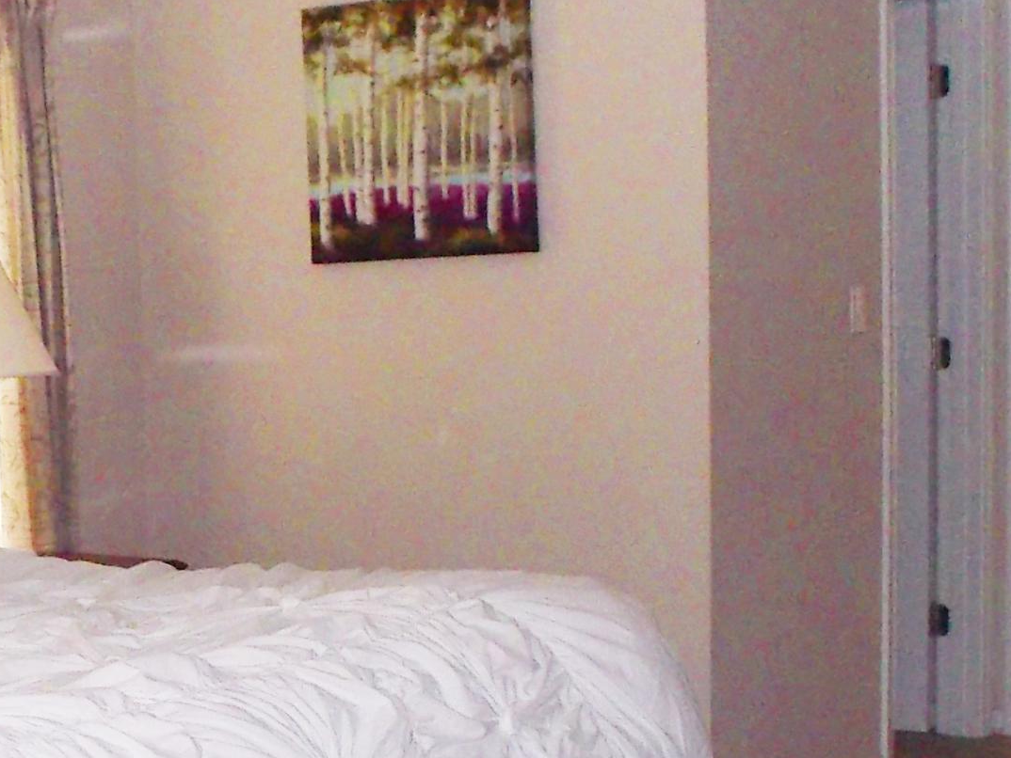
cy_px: 560
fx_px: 2366
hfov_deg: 23.6
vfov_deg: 18.1
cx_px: 137
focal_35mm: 81
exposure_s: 1/25
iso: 200
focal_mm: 4.1
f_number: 3.3
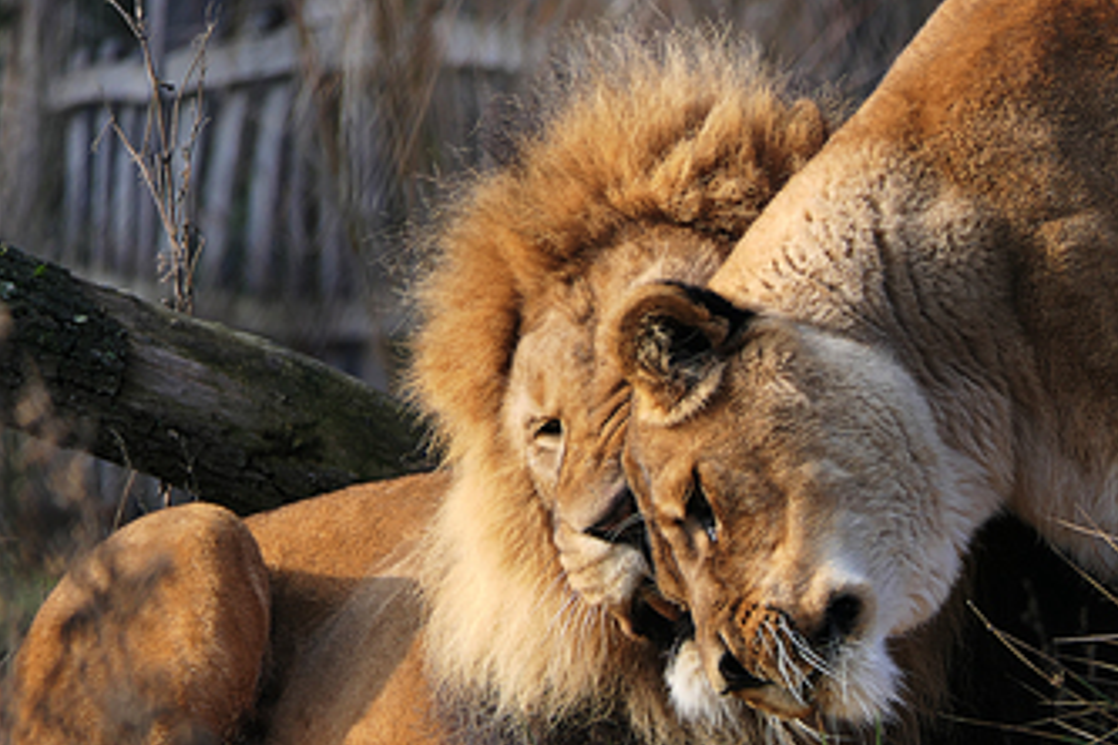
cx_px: 655
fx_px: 20526
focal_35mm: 661
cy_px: 438
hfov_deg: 3.1
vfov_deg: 2.1
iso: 125
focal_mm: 175.2
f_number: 4.5
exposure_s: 1/200
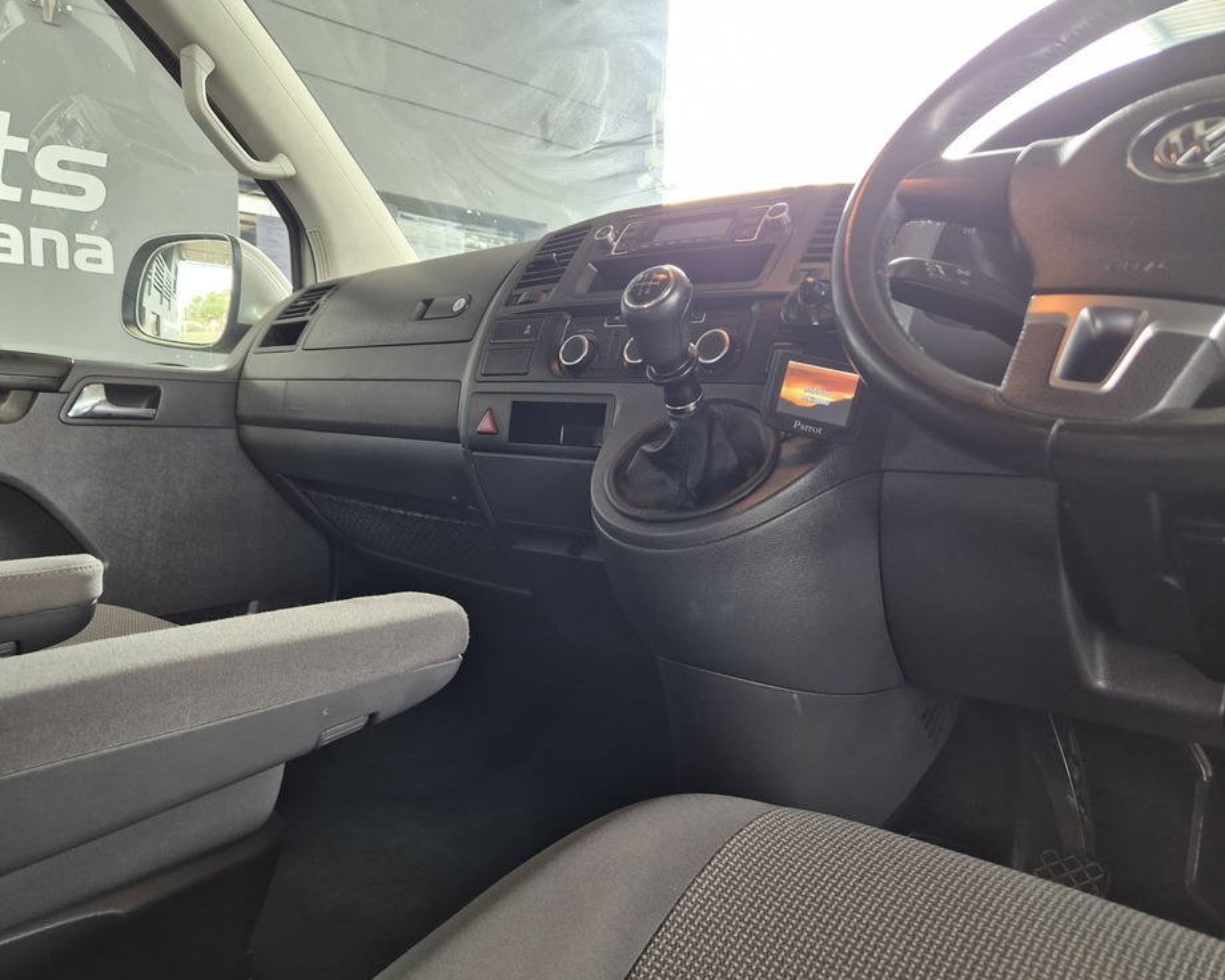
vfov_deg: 56.8
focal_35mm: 25
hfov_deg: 67.9
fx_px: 906
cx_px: 554
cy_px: 482
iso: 250
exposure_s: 1/100
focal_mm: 5.4
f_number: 1.8
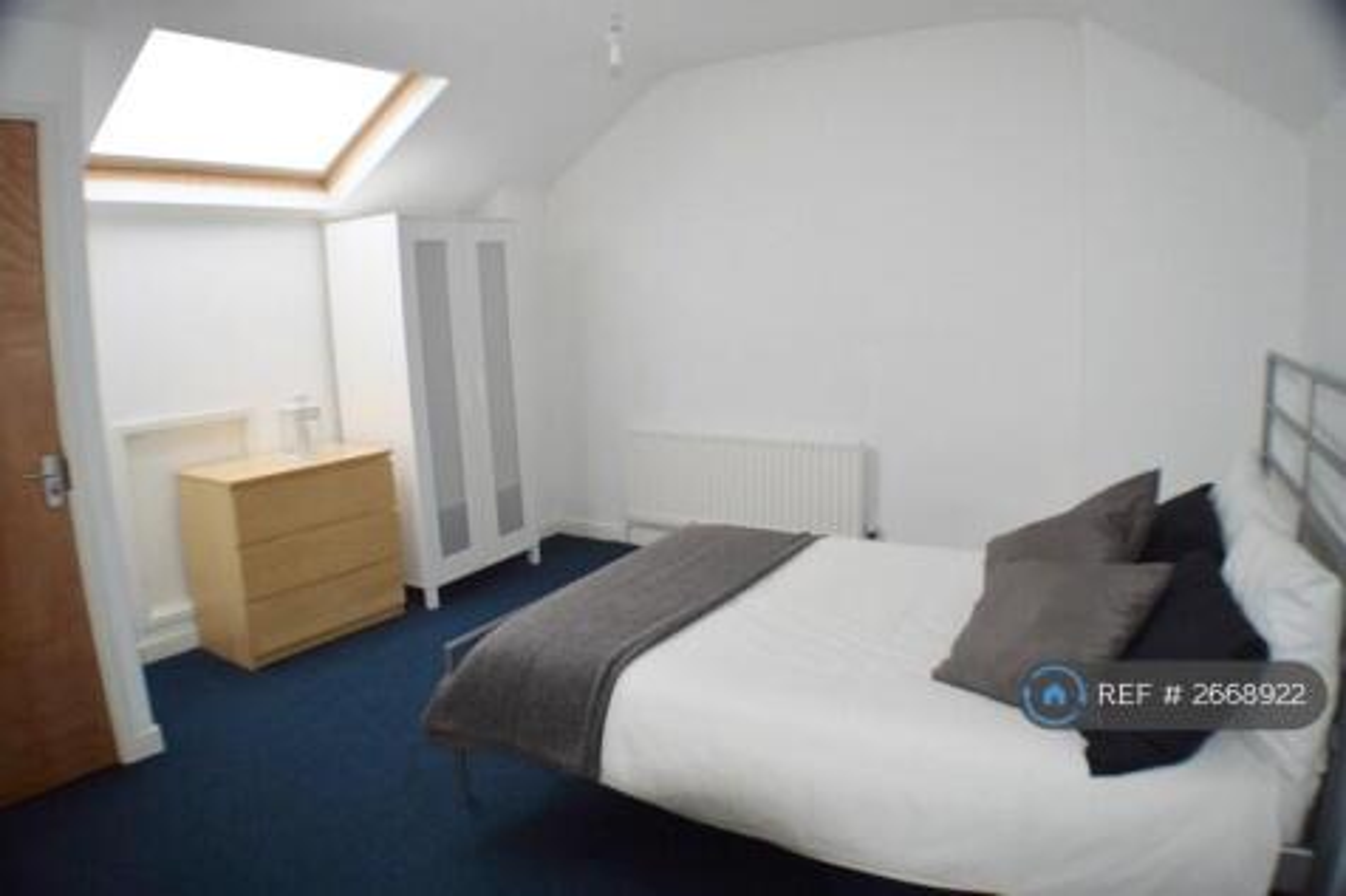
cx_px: 673
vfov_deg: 43.6
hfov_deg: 61.9
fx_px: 1121
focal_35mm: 30
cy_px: 448
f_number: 4
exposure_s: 1/80
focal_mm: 20
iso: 400
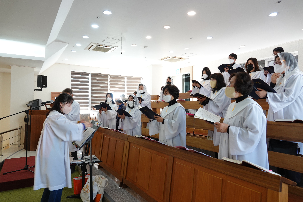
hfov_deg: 73.7
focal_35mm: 24
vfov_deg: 53.1
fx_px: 202
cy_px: 101
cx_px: 152
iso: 160
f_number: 2.5
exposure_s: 1/30
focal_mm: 8.8
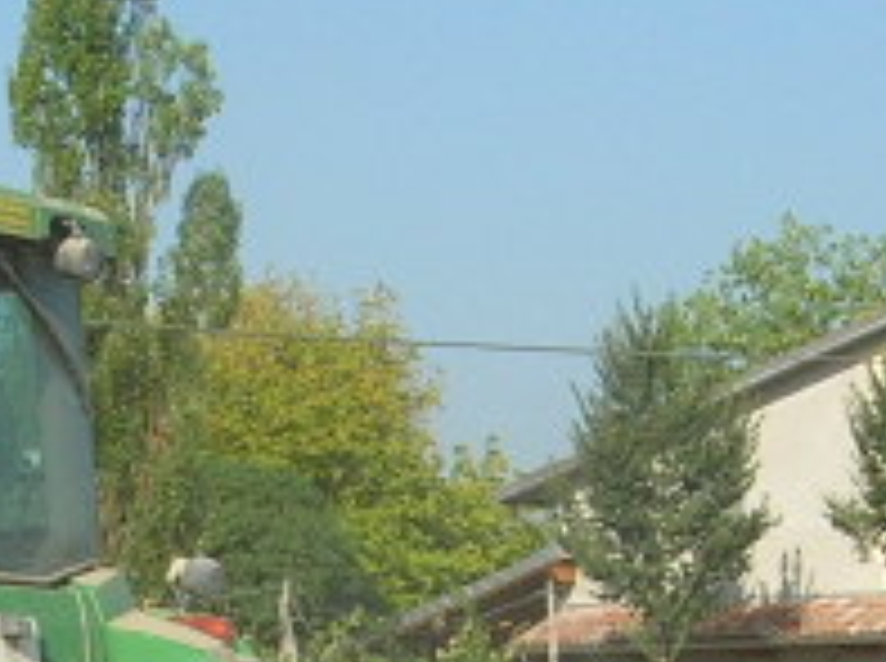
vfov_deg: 7.4
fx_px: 5059
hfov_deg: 10.0
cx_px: 369
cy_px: 982
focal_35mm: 198
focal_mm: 7.8
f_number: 4.8
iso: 64
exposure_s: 1/567
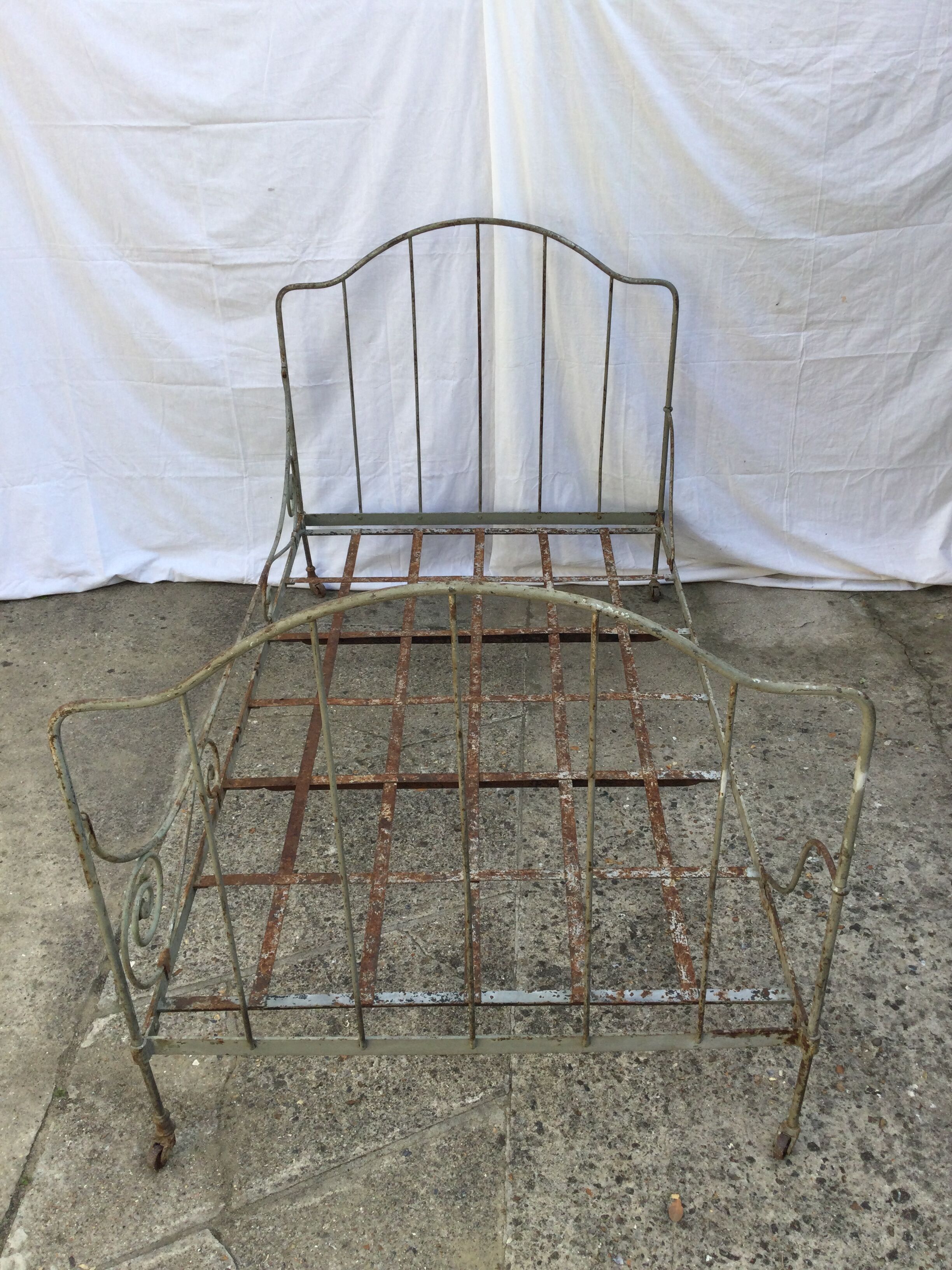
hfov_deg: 45.4
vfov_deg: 58.4
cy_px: 635
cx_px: 476
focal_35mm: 31
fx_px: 1137
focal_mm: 3.3
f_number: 2.4
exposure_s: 1/458
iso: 25
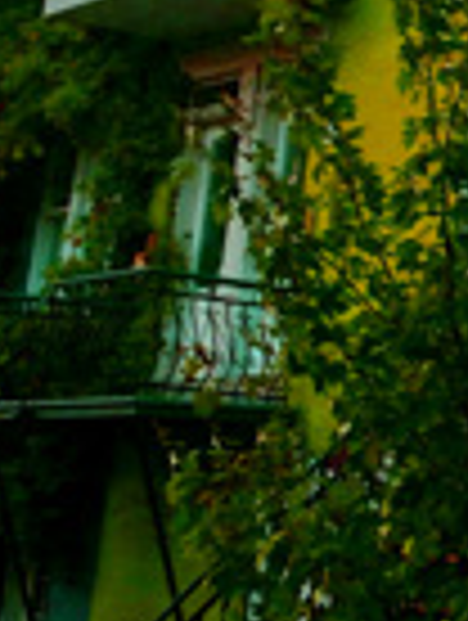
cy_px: 43
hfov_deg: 12.3
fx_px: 2013
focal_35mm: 112
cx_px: 796
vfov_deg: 17.2
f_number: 2.2
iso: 64
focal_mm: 4.15
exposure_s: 1/120
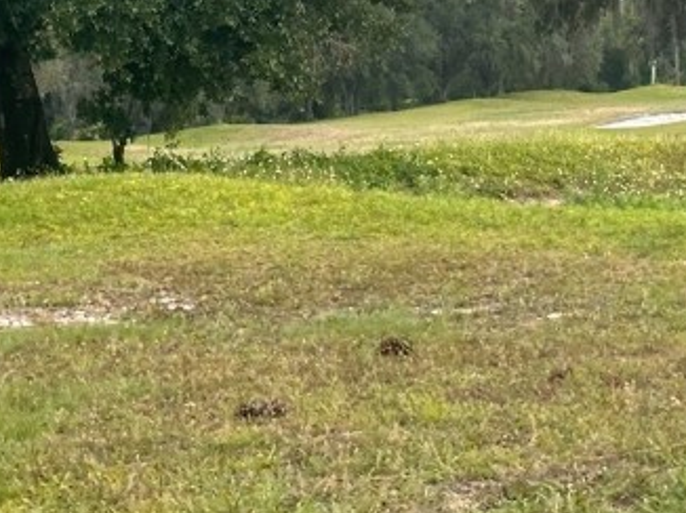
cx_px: 617
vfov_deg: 9.8
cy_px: 84
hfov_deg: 13.0
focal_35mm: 151
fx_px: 2990
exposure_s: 1/779
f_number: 1.78
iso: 64
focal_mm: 6.86
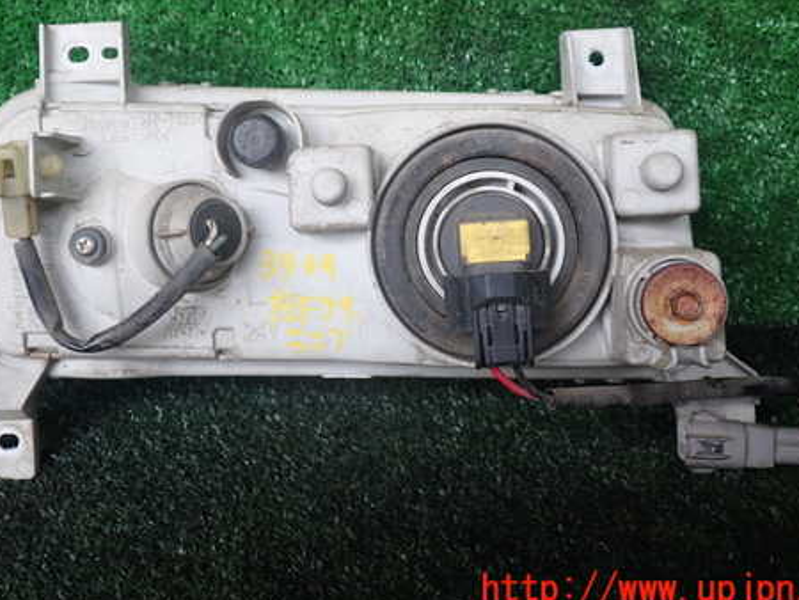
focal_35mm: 40
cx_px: 350
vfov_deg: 35.7
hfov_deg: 46.7
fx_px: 924
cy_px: 213
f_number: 2.3
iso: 160
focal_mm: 5.4
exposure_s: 1/60
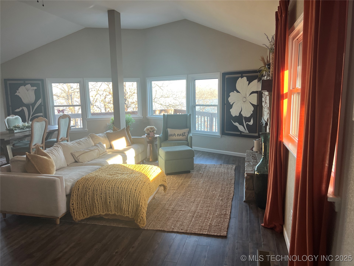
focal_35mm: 26
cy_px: 133
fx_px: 266
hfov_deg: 67.3
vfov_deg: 53.1
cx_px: 177
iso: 125
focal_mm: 5.7
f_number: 1.5
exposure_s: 1/121
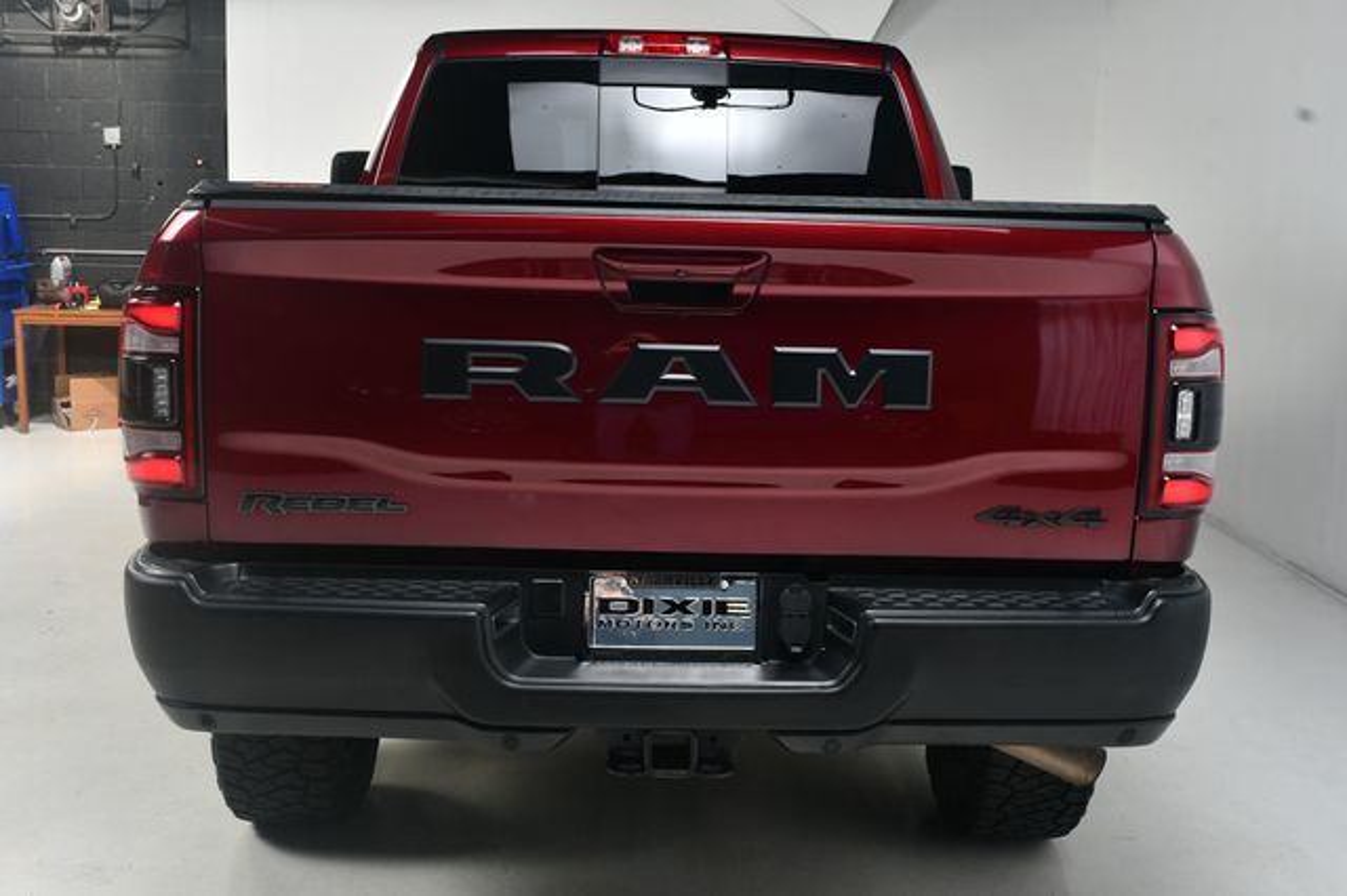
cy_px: 448
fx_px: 1496
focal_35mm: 40
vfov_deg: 33.4
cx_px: 674
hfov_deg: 48.5
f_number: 11
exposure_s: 1/160
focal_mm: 27
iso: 100
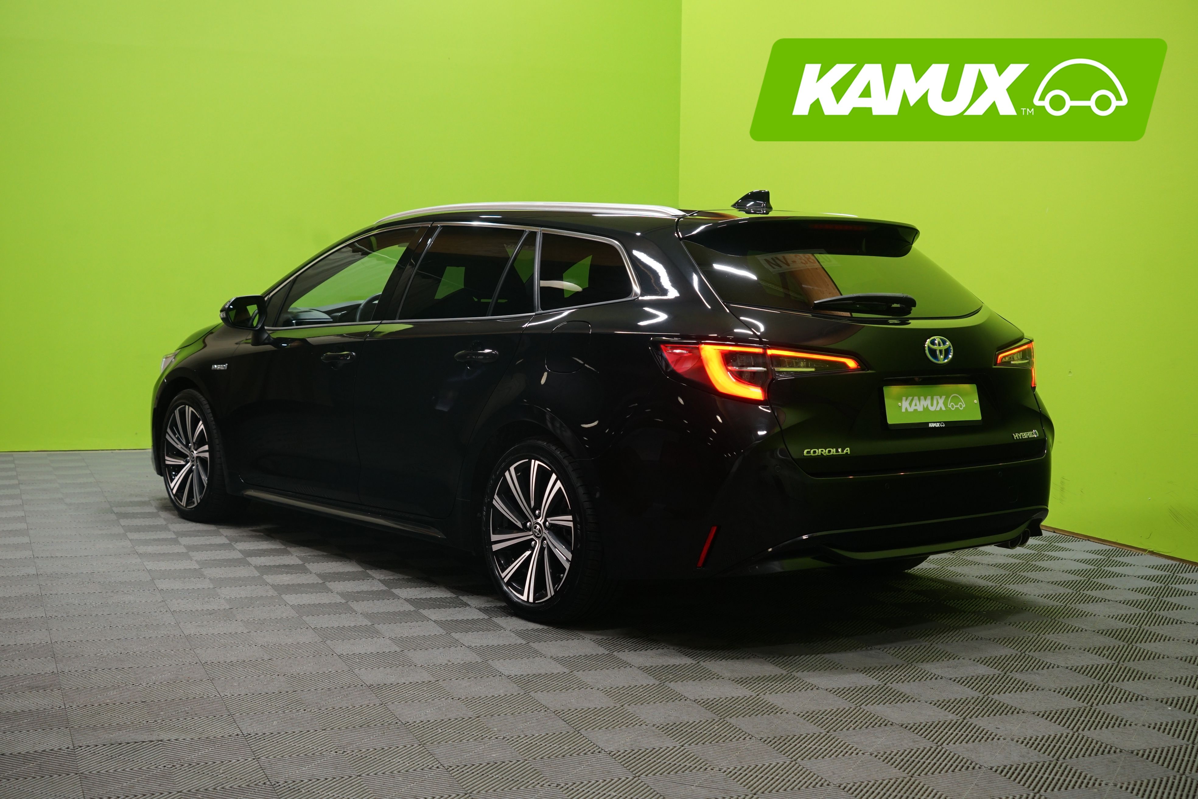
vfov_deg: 28.1
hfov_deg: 41.1
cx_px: 599
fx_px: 1597
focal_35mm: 48
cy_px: 400
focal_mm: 48
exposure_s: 1/20
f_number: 5.6
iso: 800
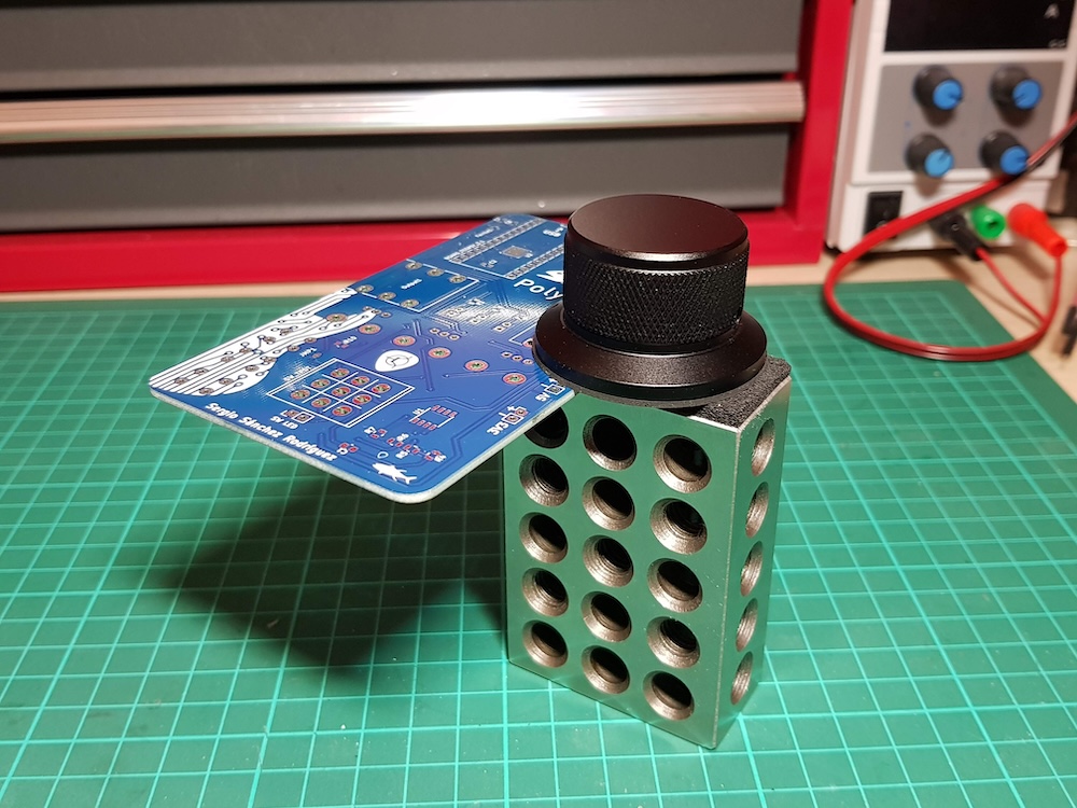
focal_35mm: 26
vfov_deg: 53.1
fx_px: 809
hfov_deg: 67.3
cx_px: 538
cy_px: 404
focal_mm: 4.2
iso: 200
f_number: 1.7
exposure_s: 1/20
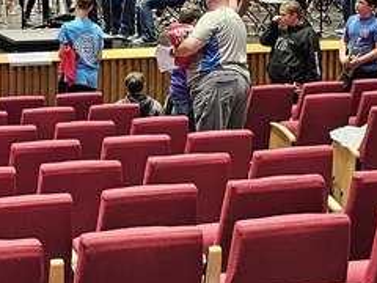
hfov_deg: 19.6
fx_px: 1067
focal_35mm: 98
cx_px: 20
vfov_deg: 14.9
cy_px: 13
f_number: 1.7
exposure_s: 1/36.1
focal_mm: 6.3
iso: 250
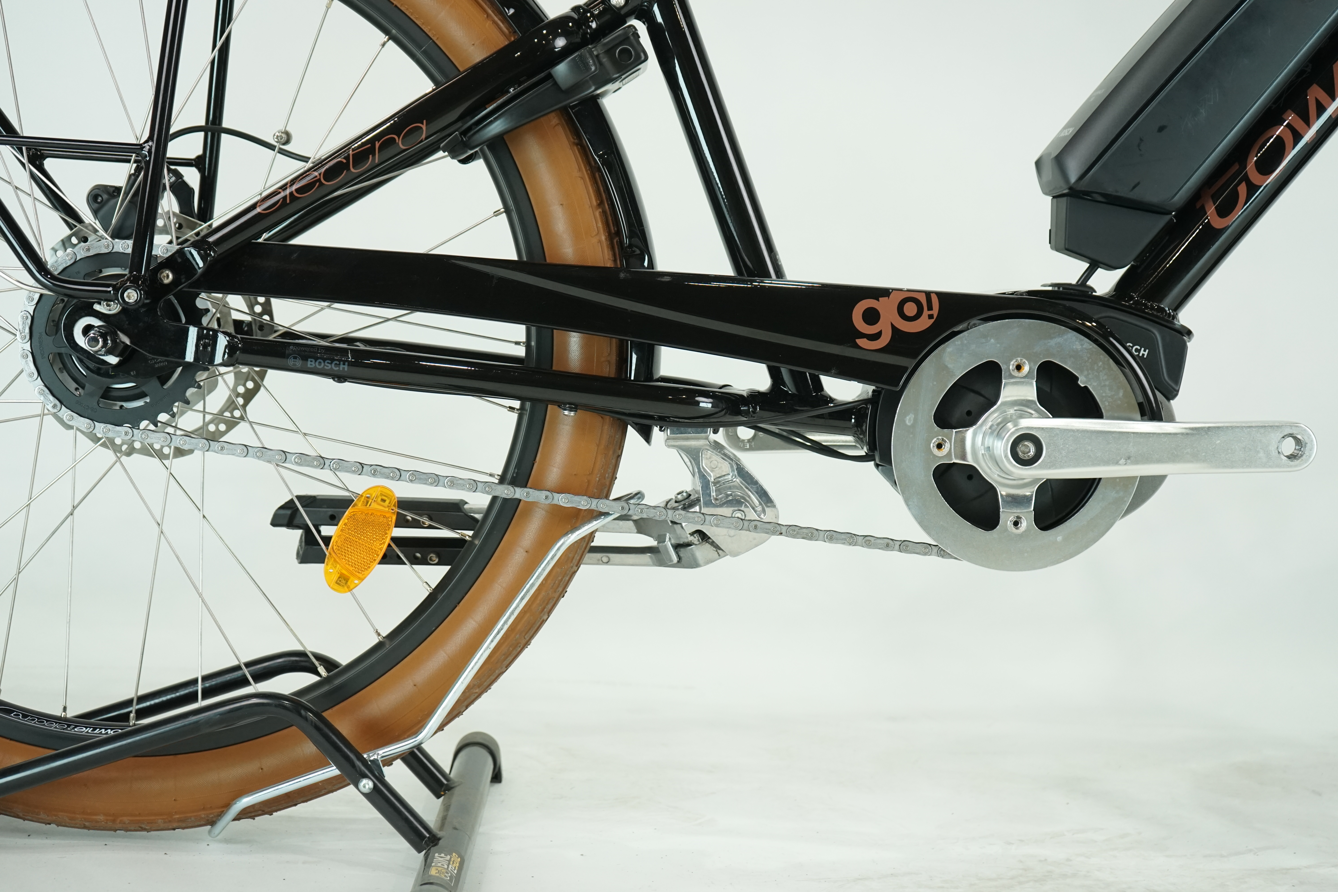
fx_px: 1933
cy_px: 446
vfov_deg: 26.0
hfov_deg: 38.2
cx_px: 669
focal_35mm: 52
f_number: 5.6
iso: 1600
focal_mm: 52
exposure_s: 1/200
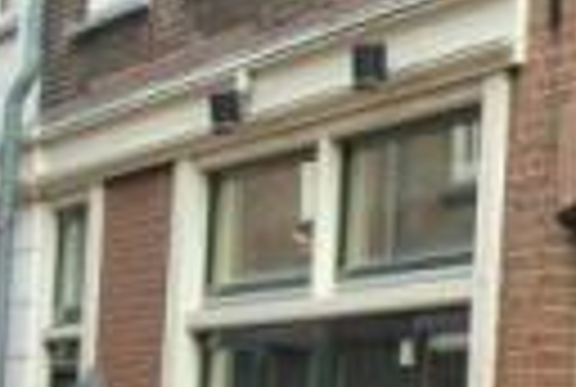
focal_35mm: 196
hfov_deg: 9.8
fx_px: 3143
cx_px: 1138
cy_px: 101
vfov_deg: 7.0
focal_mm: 28
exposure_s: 1/60
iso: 100
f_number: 5
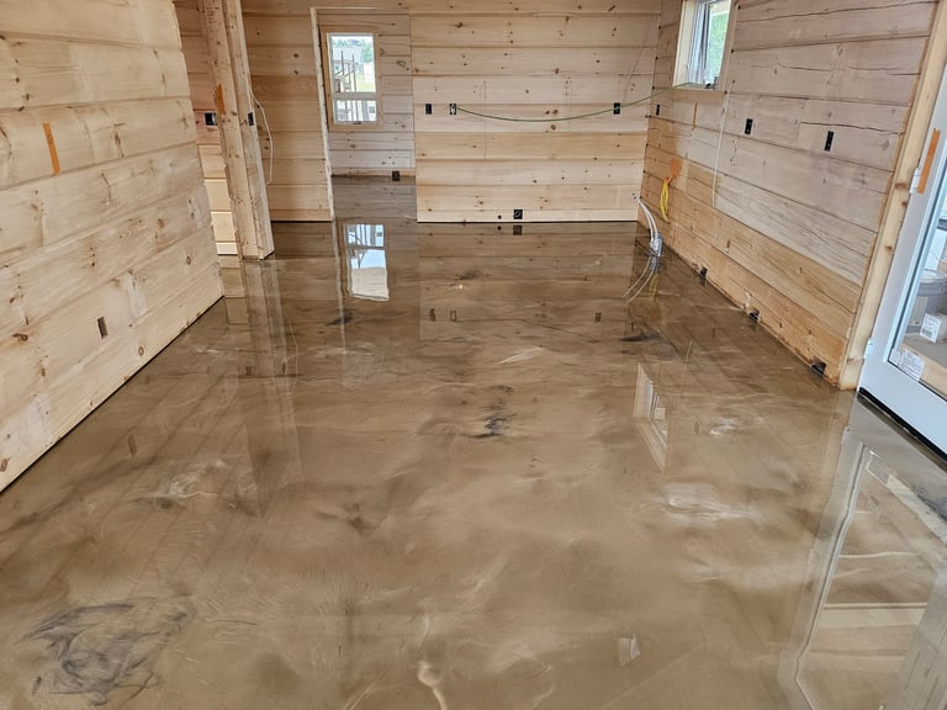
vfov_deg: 58.9
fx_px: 629
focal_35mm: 23
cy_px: 355
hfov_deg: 73.9
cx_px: 474
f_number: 1.7
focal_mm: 6.3
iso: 160
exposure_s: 1/180
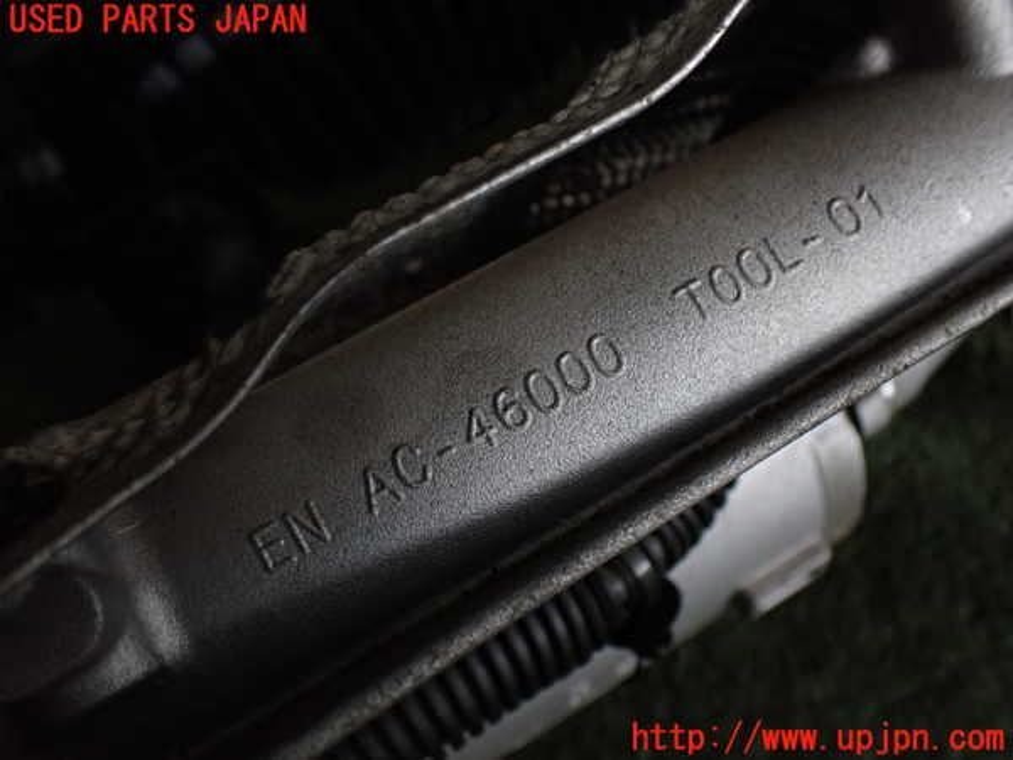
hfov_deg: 60.0
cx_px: 506
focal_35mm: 30
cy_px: 380
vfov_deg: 46.8
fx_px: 878
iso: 320
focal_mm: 5.4
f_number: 2.3
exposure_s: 1/125
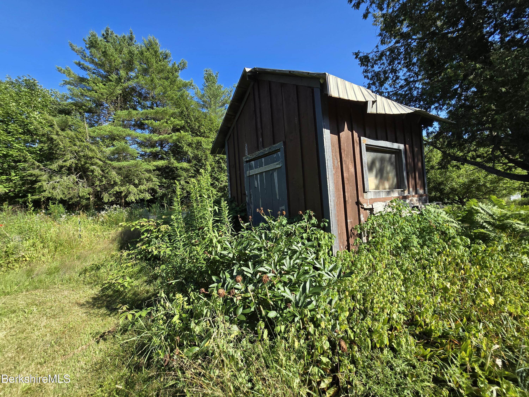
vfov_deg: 89.9
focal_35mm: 13
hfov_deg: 106.2
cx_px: 264
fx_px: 199
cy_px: 198
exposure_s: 1/917
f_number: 2.2
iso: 50
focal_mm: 2.2
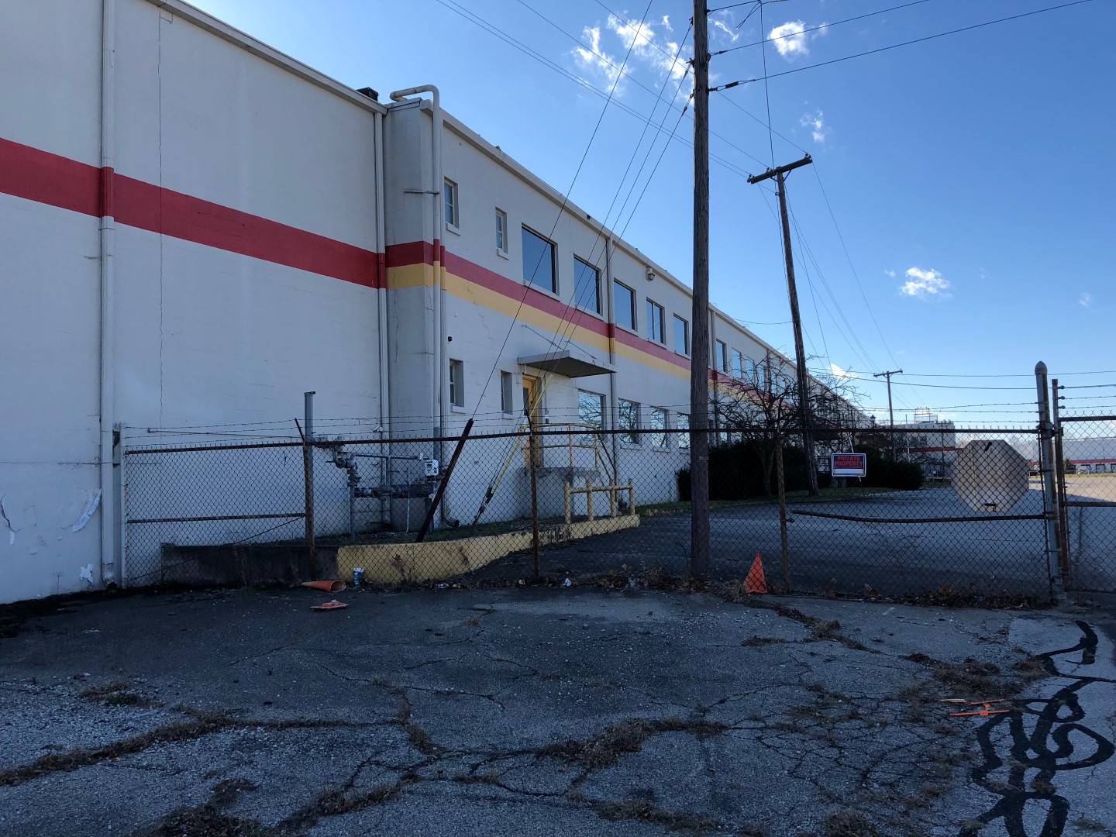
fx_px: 903
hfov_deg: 63.4
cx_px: 558
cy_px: 418
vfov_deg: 49.7
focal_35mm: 28
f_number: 1.8
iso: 20
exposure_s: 1/1230
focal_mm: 4
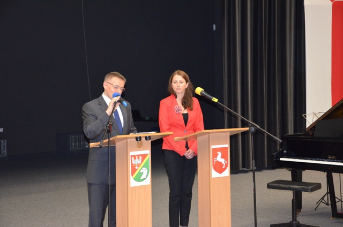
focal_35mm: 87
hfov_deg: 23.4
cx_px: 172
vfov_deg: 15.6
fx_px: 827
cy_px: 114
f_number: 5
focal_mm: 58
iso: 3200
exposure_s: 1/60
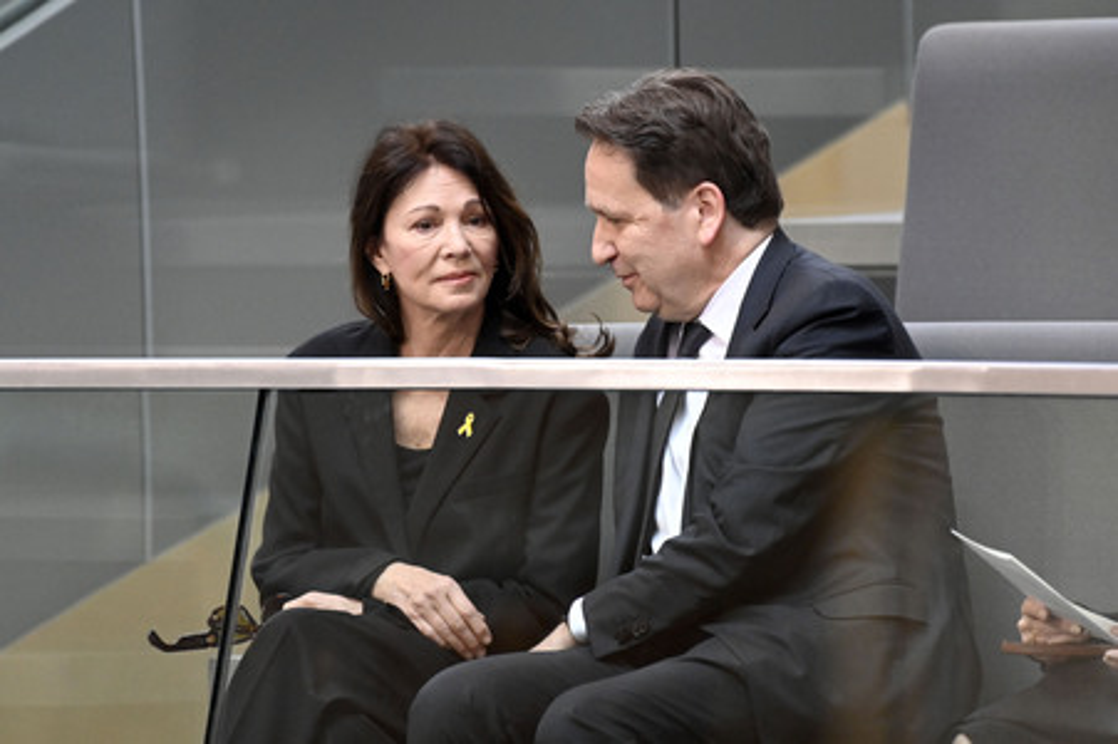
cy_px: 372
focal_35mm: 500
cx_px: 559
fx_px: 15516
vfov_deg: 2.7
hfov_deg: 4.1
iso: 8000
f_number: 5.6
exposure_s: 1/100
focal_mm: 500
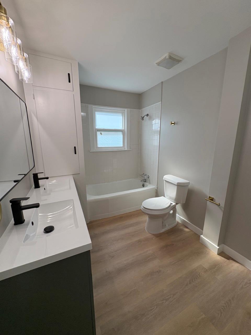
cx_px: 126
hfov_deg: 85.7
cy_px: 168
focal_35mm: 14
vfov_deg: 102.1
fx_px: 135
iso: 80
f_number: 2.2
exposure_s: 1/132
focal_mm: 2.22
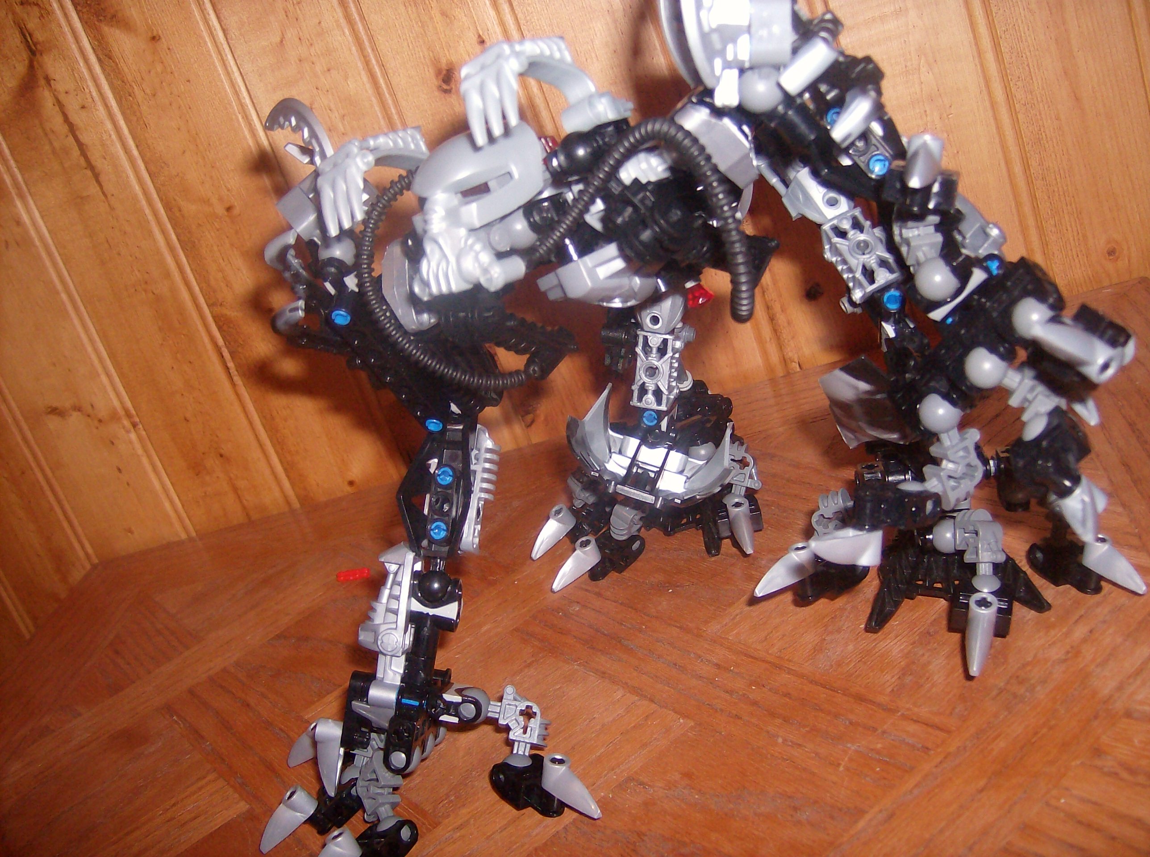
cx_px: 575
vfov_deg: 39.5
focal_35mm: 36
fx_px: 1193
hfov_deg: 51.5
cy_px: 428
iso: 200
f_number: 2.8
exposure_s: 1/60
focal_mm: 6
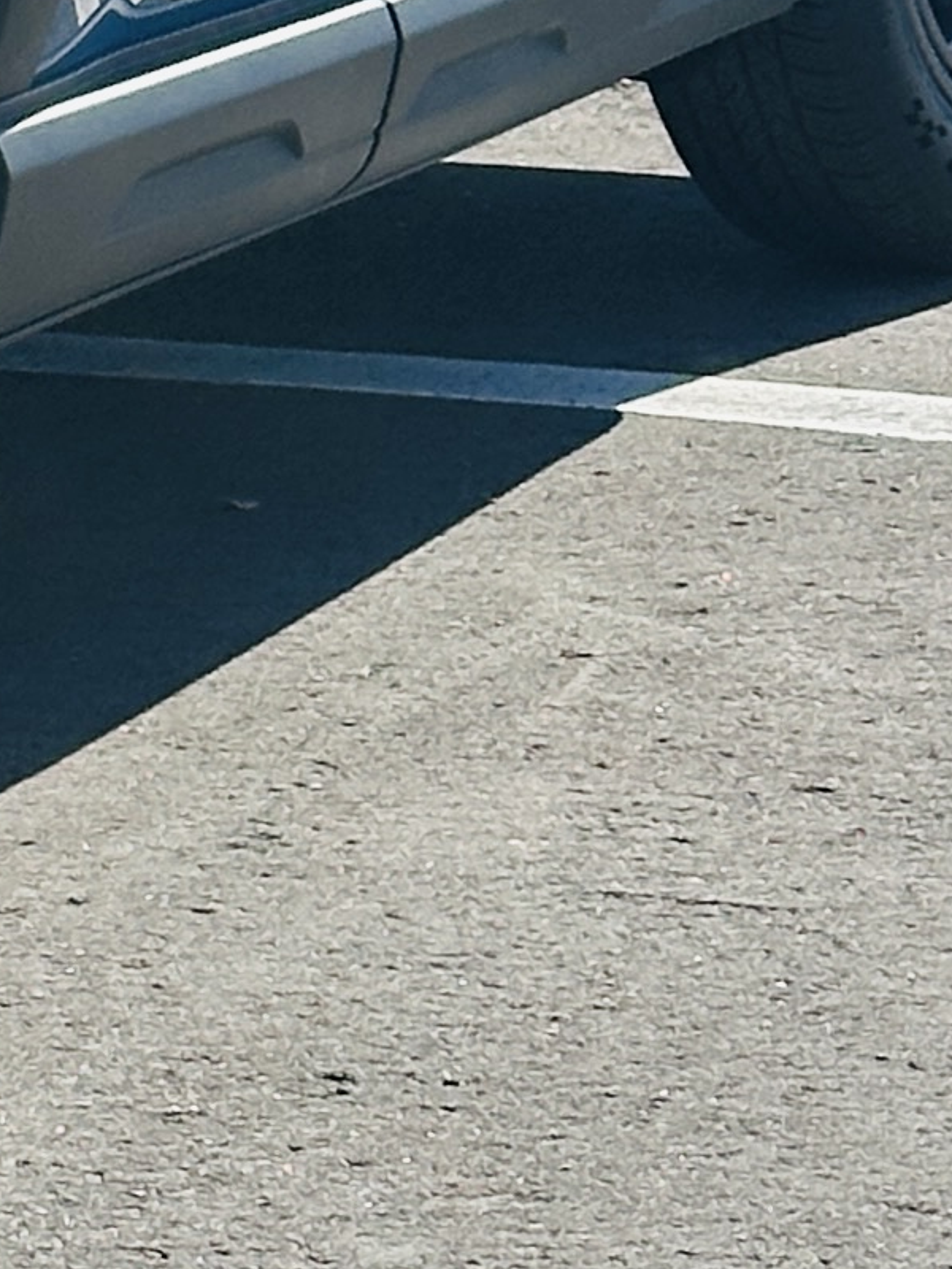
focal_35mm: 242
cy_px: -880
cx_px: -976
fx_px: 8874
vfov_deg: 8.0
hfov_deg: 6.0
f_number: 1.78
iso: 64
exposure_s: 1/5263
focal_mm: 6.86
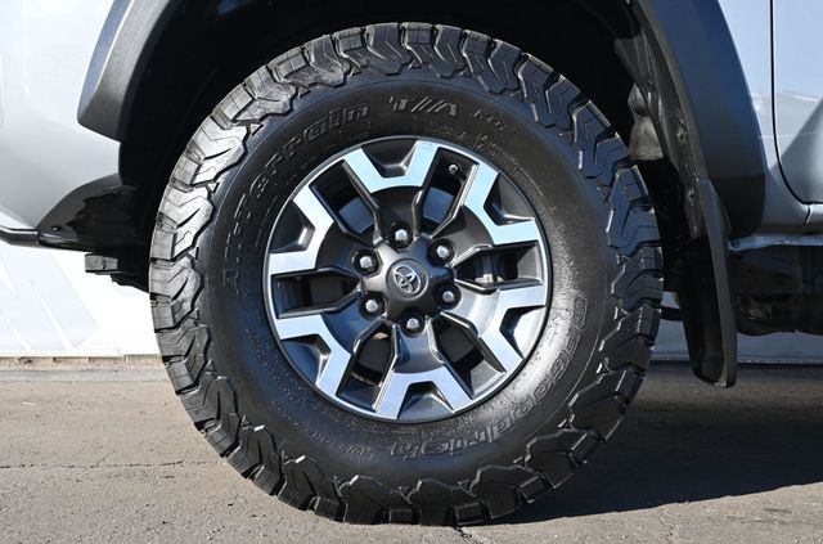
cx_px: 412
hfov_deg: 46.5
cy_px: 272
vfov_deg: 31.7
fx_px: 958
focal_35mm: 42
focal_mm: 28
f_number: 5
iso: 200
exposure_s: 1/250
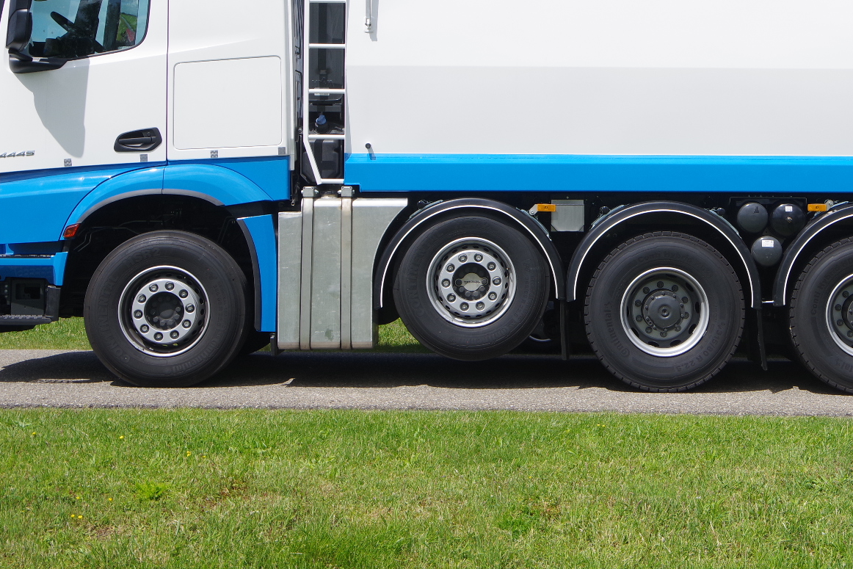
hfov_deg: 26.4
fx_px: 1801
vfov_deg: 17.8
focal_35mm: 76
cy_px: 124
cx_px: 594
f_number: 9
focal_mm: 31
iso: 200
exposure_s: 1/400
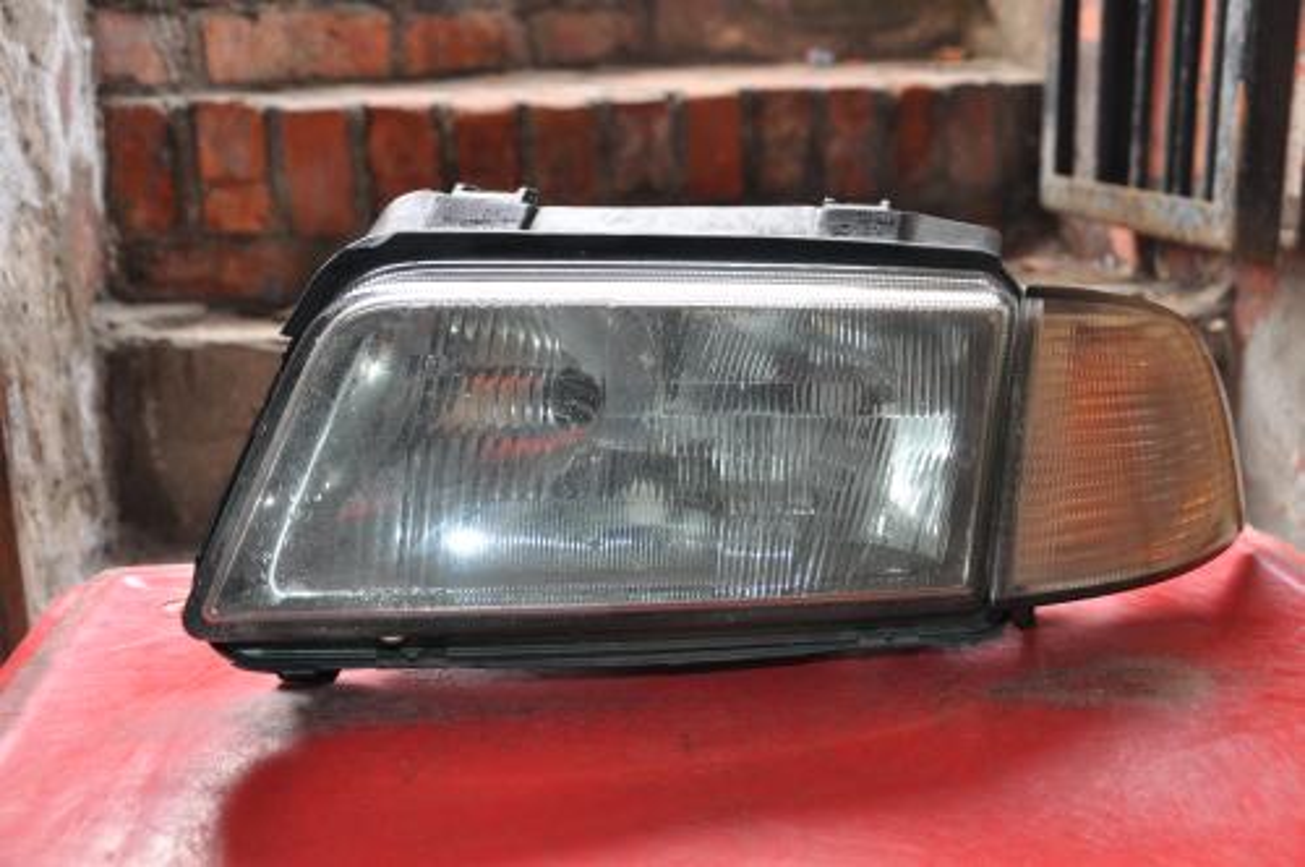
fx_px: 1629
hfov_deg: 43.7
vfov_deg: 29.8
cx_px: 652
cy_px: 434
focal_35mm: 45
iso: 500
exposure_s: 1/60
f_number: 4.2
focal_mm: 30
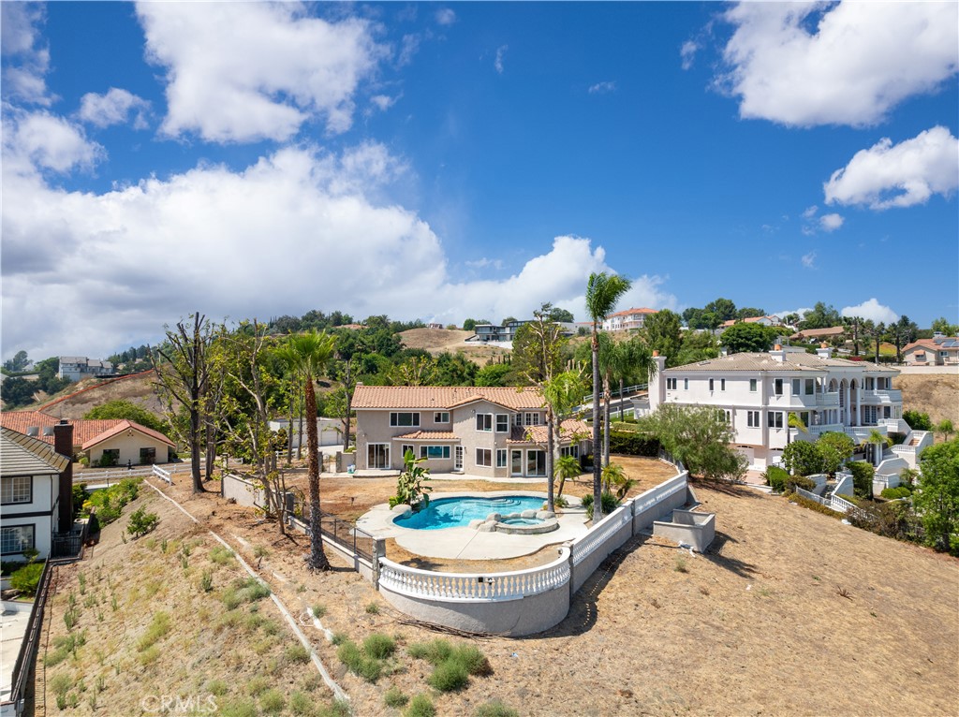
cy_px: 358
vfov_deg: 56.7
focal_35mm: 24
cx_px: 480
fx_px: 664
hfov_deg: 71.6
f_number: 2.8
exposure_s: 1/640
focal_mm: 12.29
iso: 100
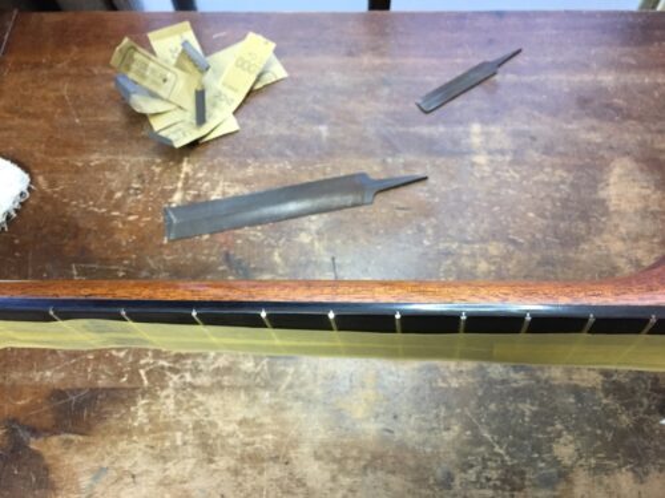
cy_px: 249
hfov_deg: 61.7
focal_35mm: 29
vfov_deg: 48.2
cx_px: 332
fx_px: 557
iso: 160
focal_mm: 4.15
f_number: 2.2
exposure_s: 1/30
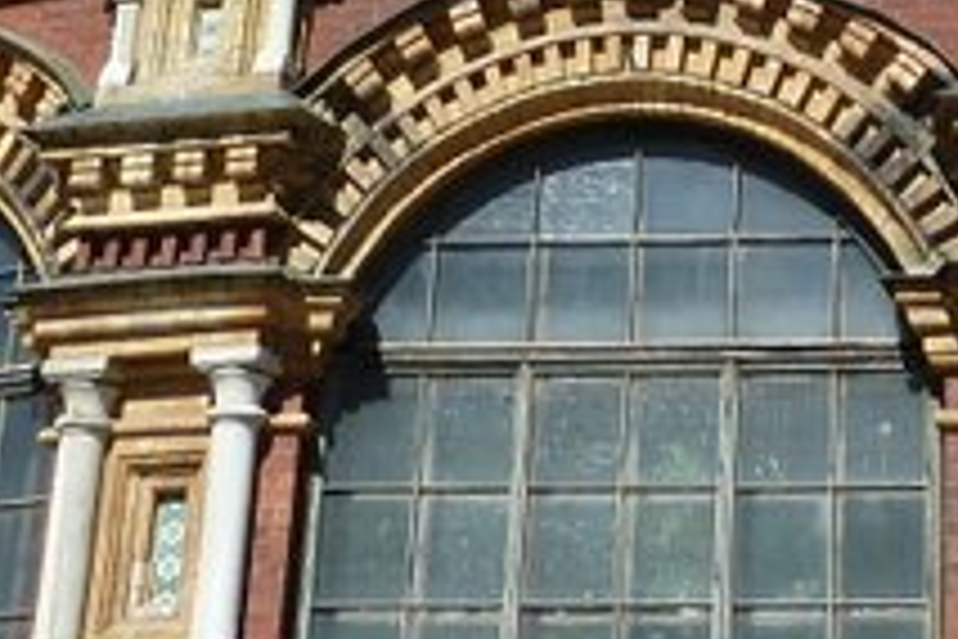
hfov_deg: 16.2
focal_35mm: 125
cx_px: 864
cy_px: -1066
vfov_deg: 9.4
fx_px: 3326
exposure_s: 1/400
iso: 80
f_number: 4.5
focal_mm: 4.1
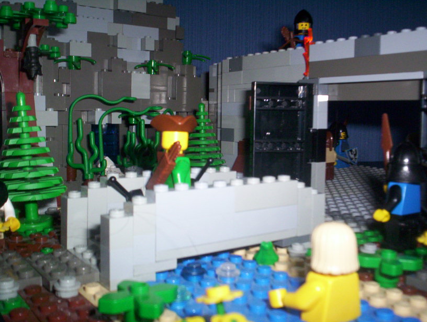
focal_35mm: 38
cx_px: 214
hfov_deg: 48.9
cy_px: 161
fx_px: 470
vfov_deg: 37.9
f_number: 4.5
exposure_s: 1/60
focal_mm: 4.99
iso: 140
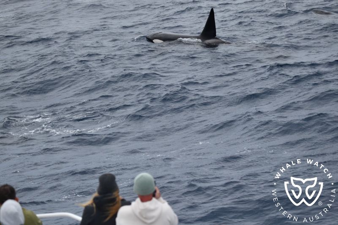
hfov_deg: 18.6
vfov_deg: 12.4
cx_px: 169
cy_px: 112
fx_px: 1032
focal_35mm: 110
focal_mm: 110
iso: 640
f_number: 5
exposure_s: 1/8000
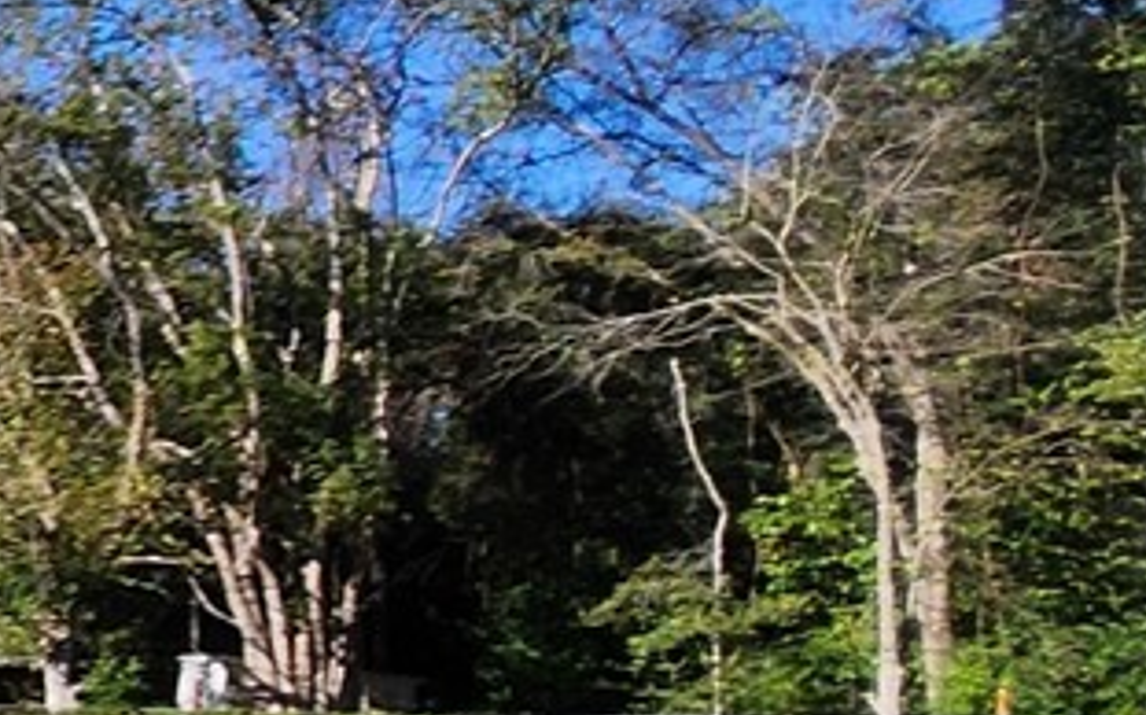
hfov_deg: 16.3
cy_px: 553
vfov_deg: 18.2
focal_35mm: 71
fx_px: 2216
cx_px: -1448
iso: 32
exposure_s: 1/843
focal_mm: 1.7
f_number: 2.2
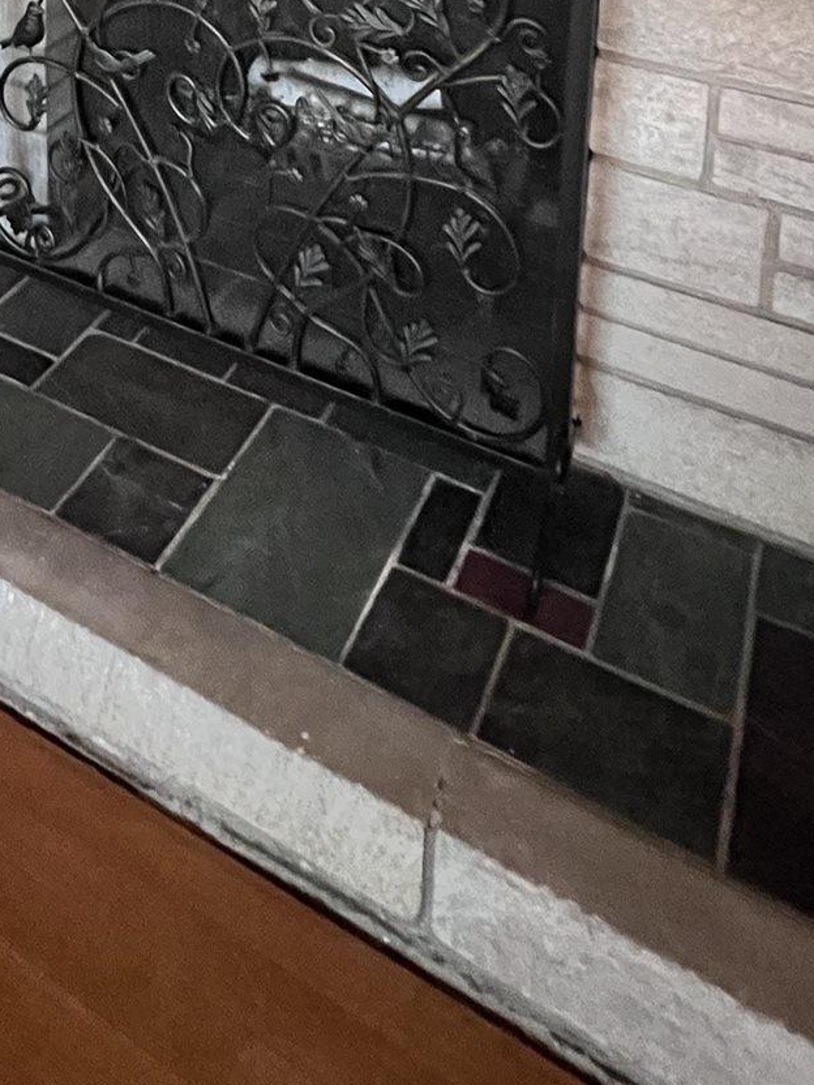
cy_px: -287
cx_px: 202
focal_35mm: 36
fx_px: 1129
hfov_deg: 38.6
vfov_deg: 36.3
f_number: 1.8
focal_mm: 1.57
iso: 1250
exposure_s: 1/40
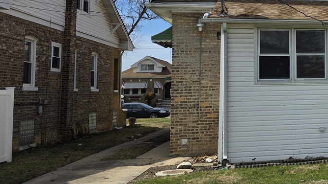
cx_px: 351
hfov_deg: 34.0
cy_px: 45
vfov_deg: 22.0
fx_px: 470
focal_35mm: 54
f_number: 1.7
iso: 80
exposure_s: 1/7944
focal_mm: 6.3
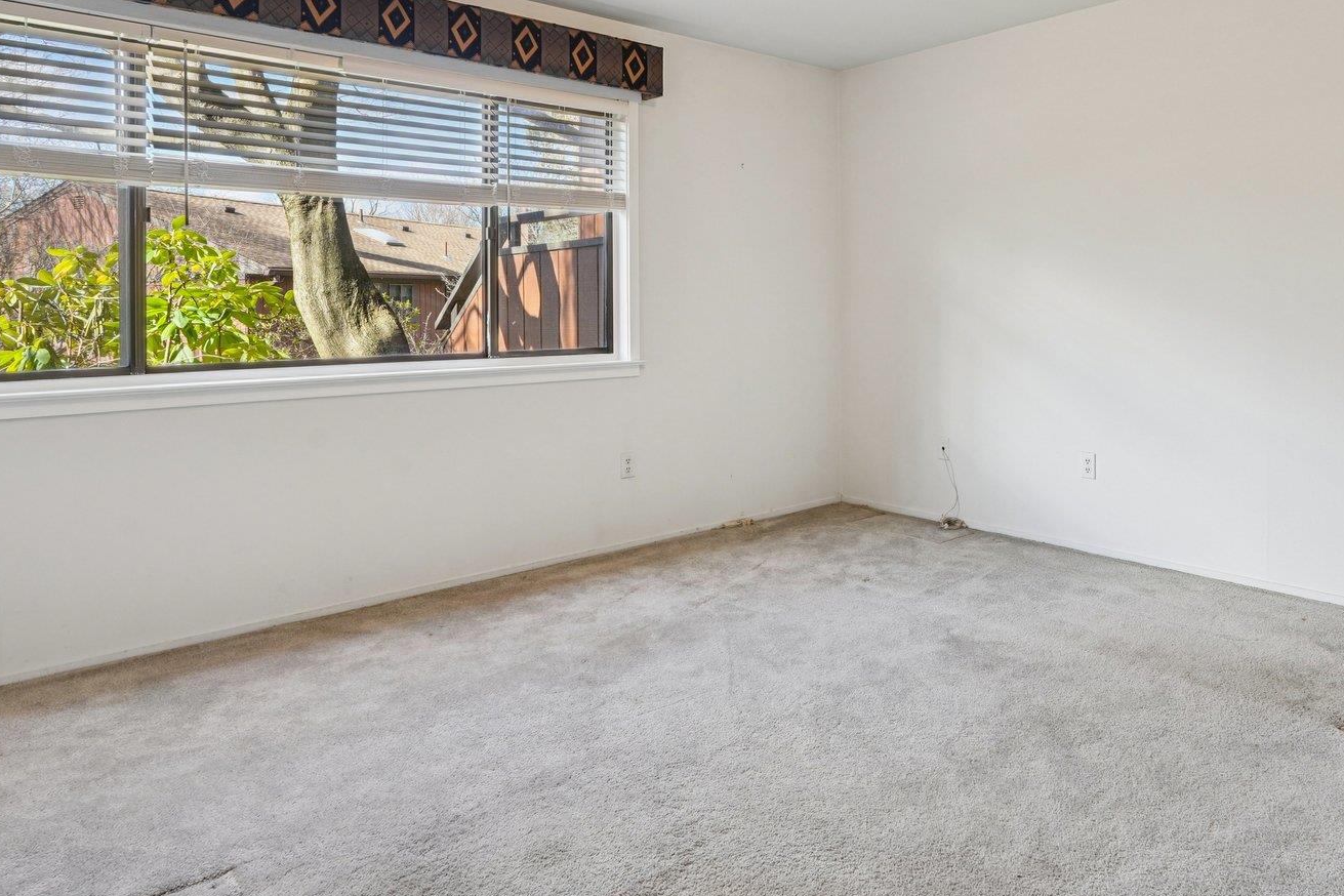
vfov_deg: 50.4
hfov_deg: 70.5
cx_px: 826
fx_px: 933
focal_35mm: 25
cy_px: 305
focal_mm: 16
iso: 250
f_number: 8
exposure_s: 1/30
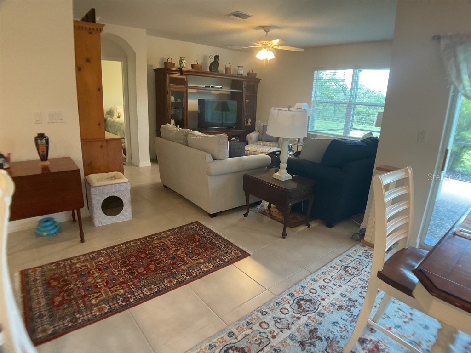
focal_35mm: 29
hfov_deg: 61.7
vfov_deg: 48.2
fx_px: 395
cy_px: 176
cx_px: 236
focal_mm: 3
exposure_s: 1/60
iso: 160
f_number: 1.8
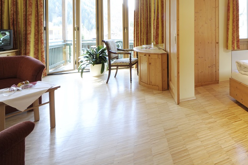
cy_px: 31
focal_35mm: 20
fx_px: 138
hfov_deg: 73.6
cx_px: 204
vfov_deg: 57.0
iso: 400
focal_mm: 12
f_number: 13
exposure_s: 1/6
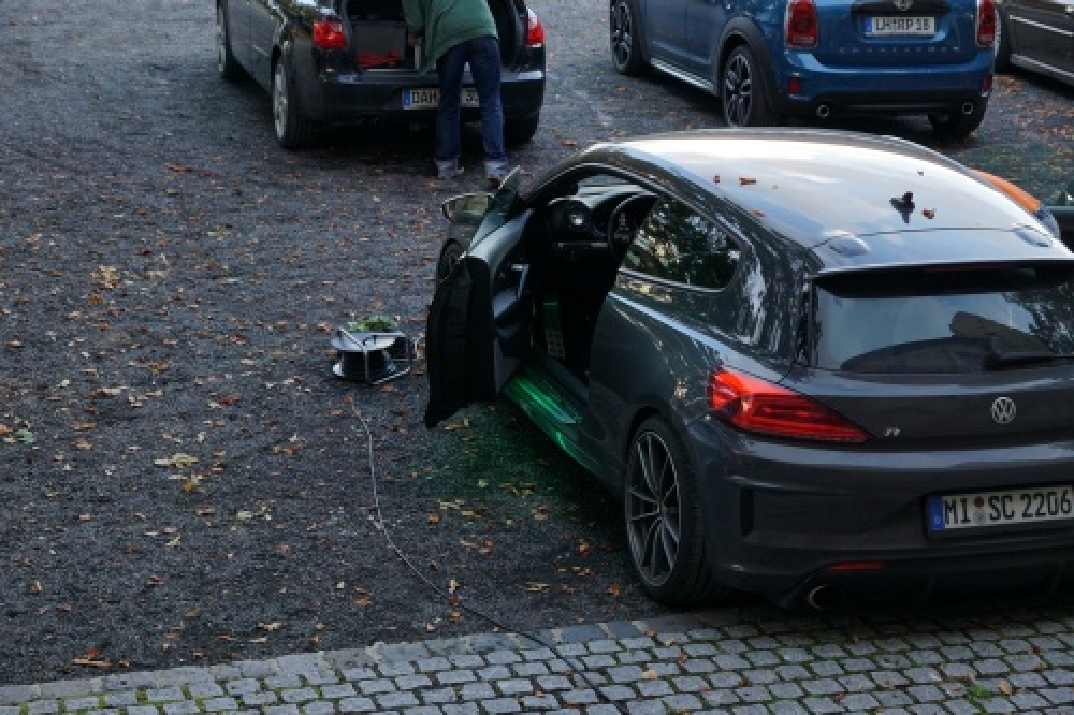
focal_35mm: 75
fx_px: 2237
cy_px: 358
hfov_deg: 27.0
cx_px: 537
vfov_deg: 18.2
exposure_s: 1/160
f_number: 4
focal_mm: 50
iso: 400
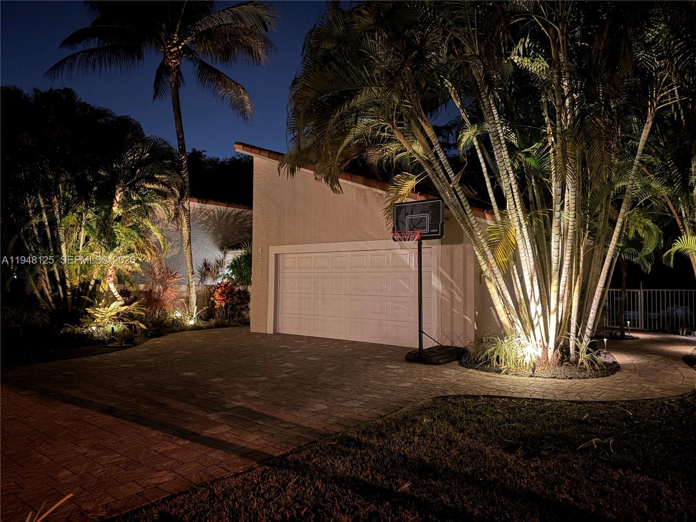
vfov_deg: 53.1
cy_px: 261
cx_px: 348
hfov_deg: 67.3
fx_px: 523
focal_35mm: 26
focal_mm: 5.96
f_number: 1.6
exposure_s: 1/5
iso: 1000
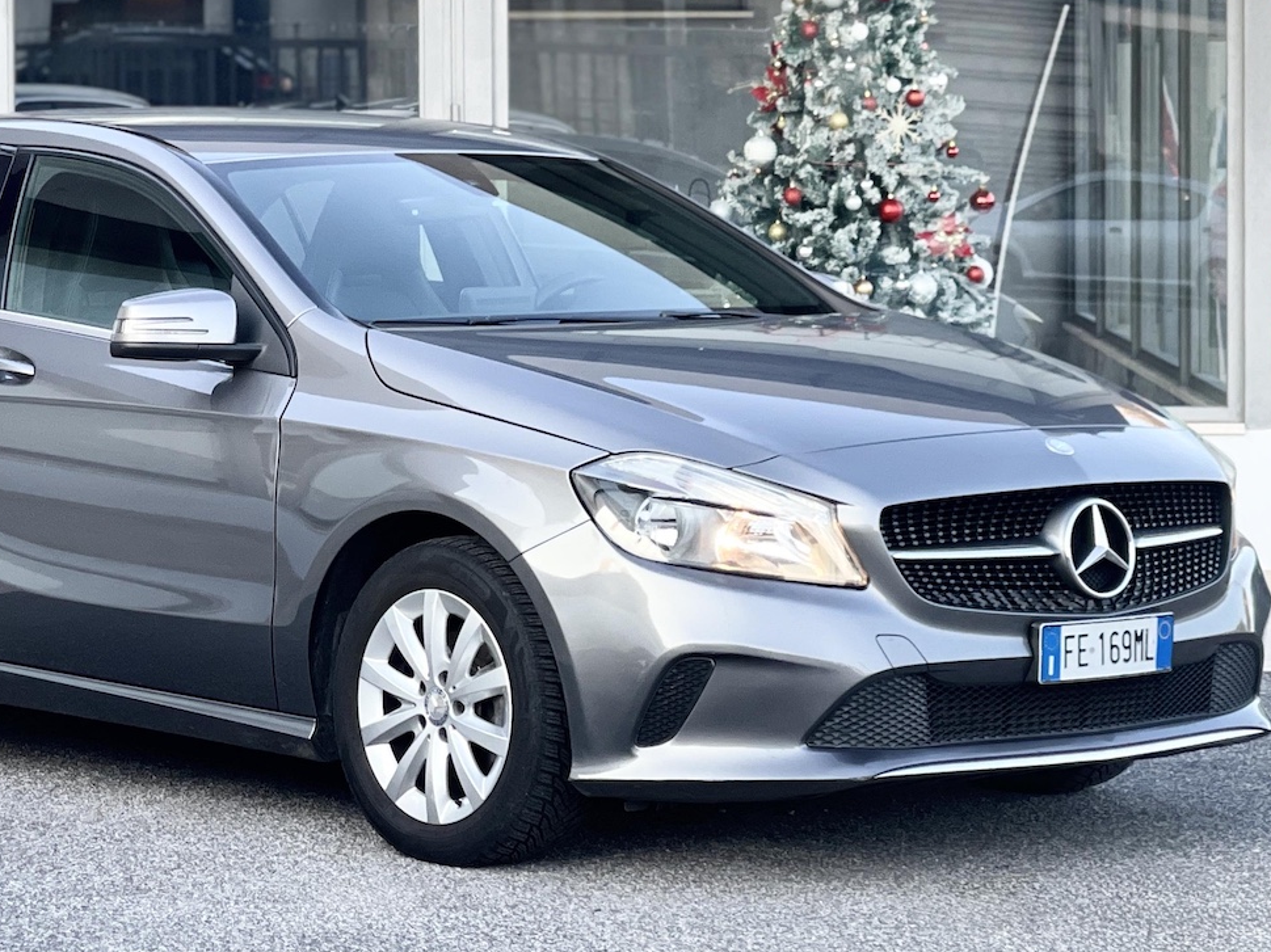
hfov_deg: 19.0
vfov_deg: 14.4
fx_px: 3780
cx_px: 418
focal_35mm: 103
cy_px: 412
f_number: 2.2
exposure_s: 1/121
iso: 50
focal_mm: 7.5
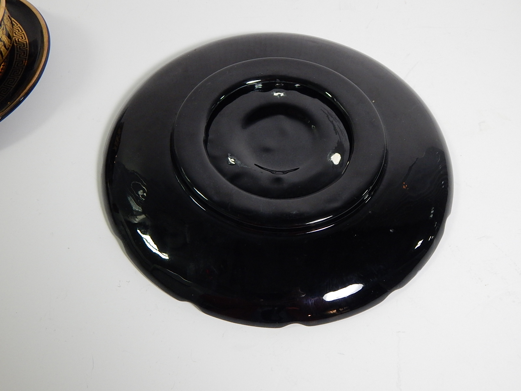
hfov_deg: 54.0
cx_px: 260
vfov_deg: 41.8
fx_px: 512
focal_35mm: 34
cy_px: 196
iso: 400
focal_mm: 6.1
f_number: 3.3
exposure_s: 1/100
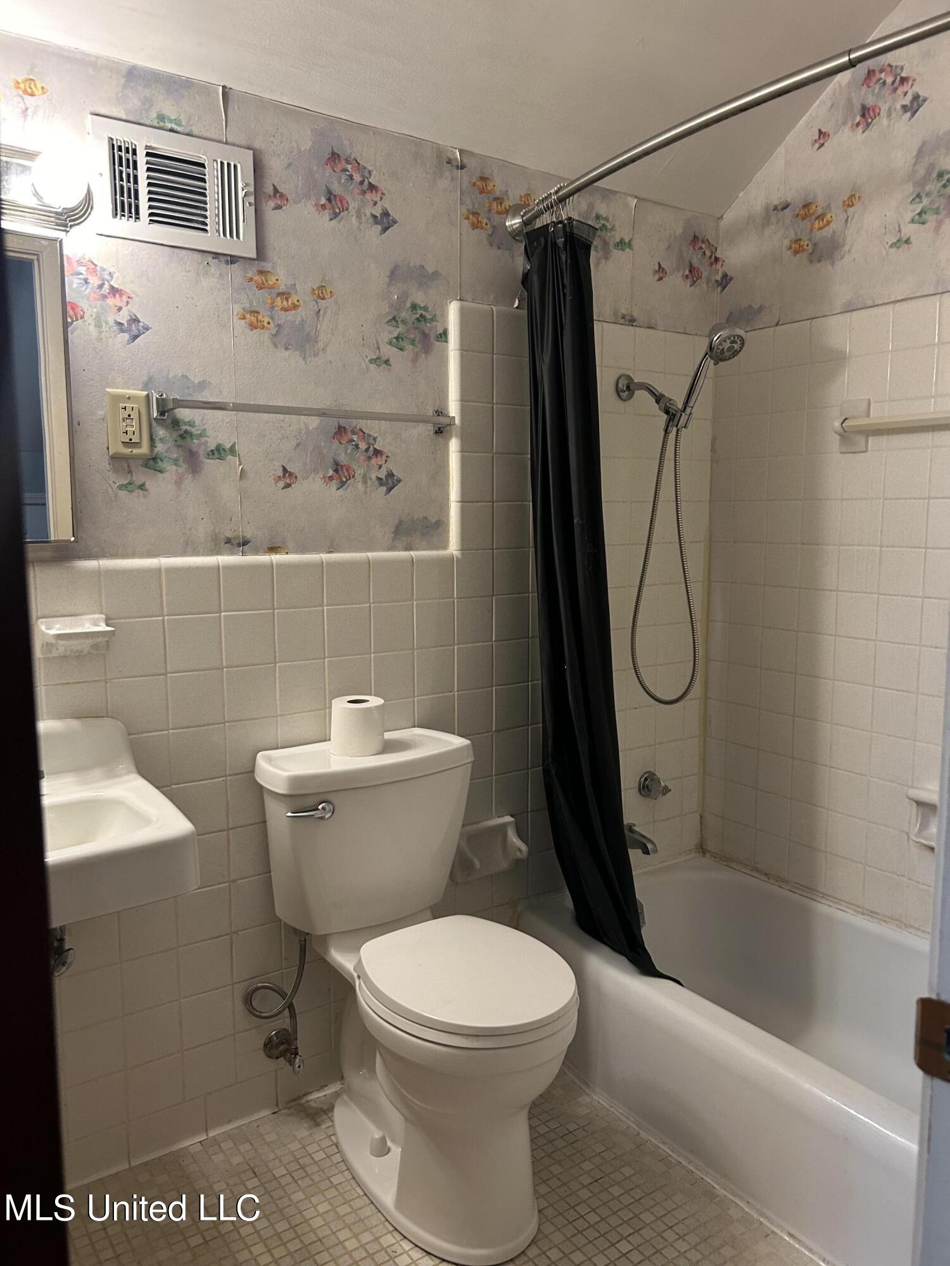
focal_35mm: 26
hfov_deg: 53.1
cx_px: 475
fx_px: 951
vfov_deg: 67.3
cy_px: 633
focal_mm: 5.7
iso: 200
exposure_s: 1/60
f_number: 1.5
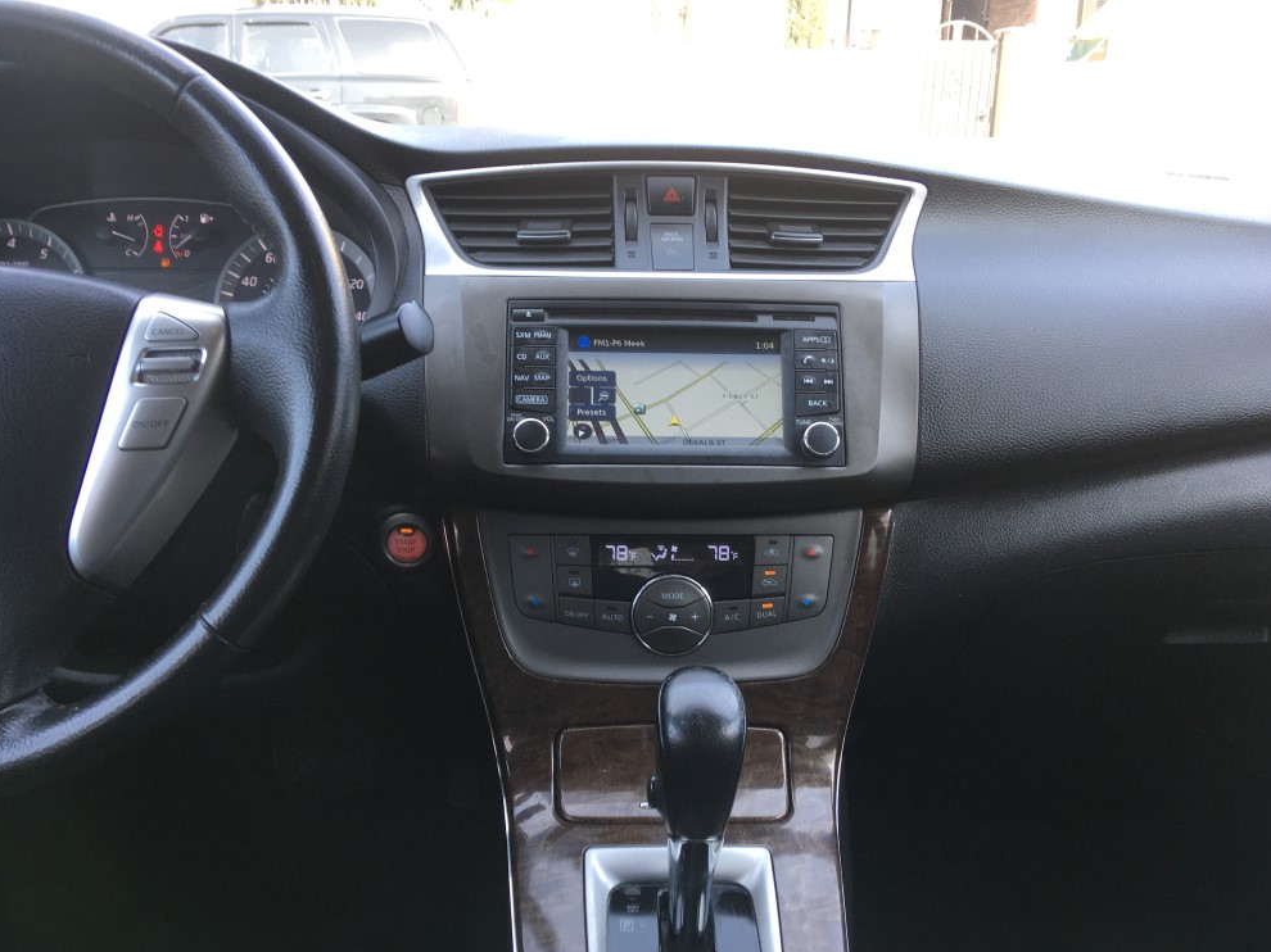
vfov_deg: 46.8
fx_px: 1101
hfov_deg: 60.0
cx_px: 651
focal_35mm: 30
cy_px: 491
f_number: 2.2
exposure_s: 1/60
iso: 32
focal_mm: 4.15
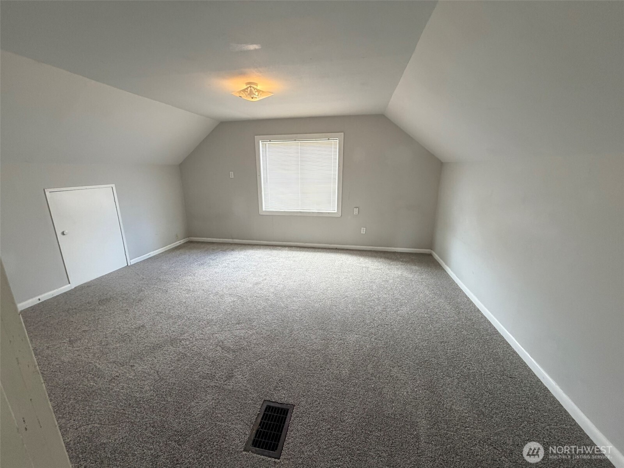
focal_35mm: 14
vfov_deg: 85.7
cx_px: 312
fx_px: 252
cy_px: 234
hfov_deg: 102.1
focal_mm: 2.22
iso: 320
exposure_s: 1/60
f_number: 2.2
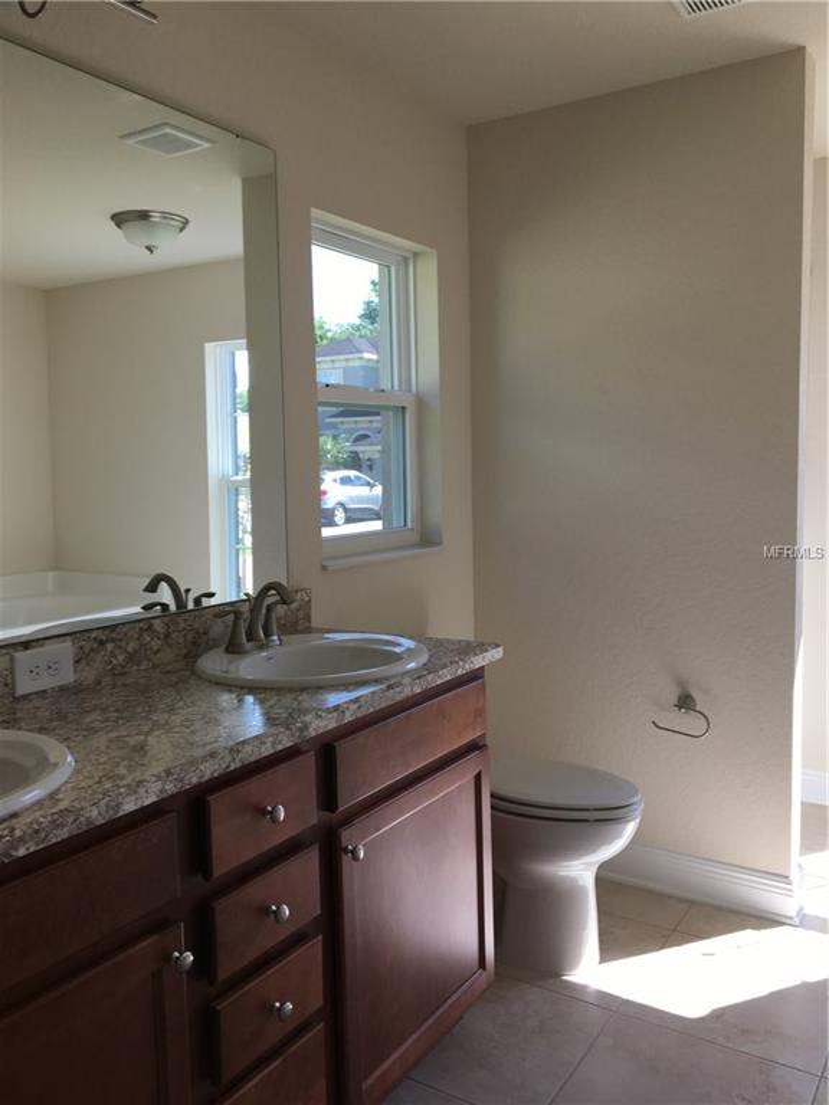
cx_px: 414
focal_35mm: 29
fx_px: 926
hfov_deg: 48.2
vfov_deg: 61.7
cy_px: 552
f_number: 2.2
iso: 25
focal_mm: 4.15
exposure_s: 1/109
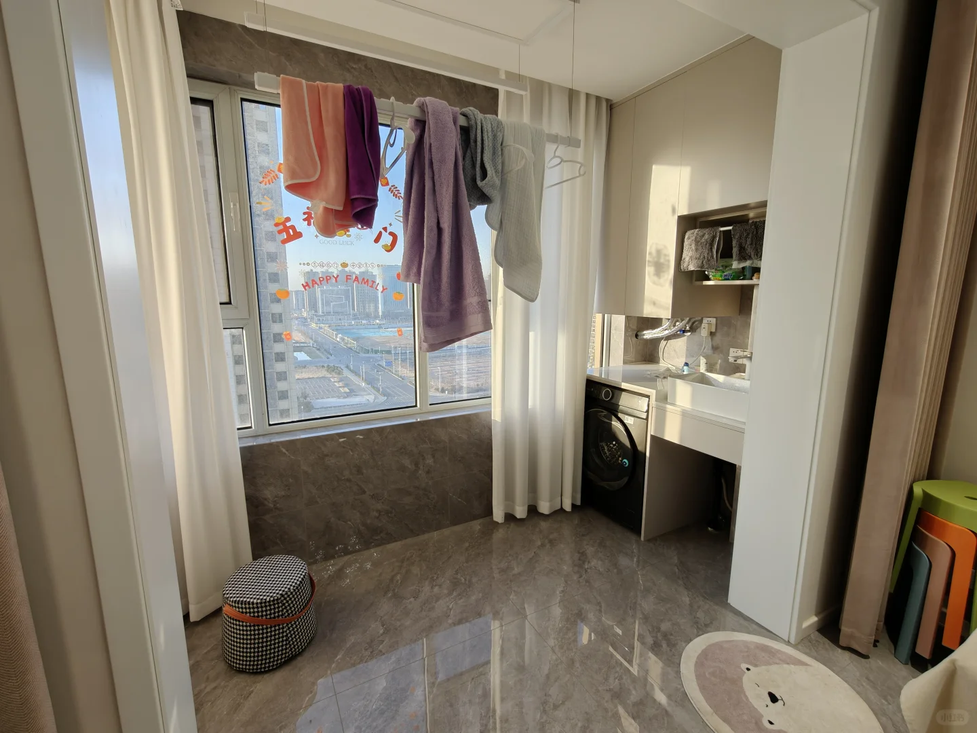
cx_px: 488
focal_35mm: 15
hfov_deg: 98.2
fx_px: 423
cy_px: 366
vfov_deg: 81.7
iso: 400
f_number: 2
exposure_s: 1/100
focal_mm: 2.3
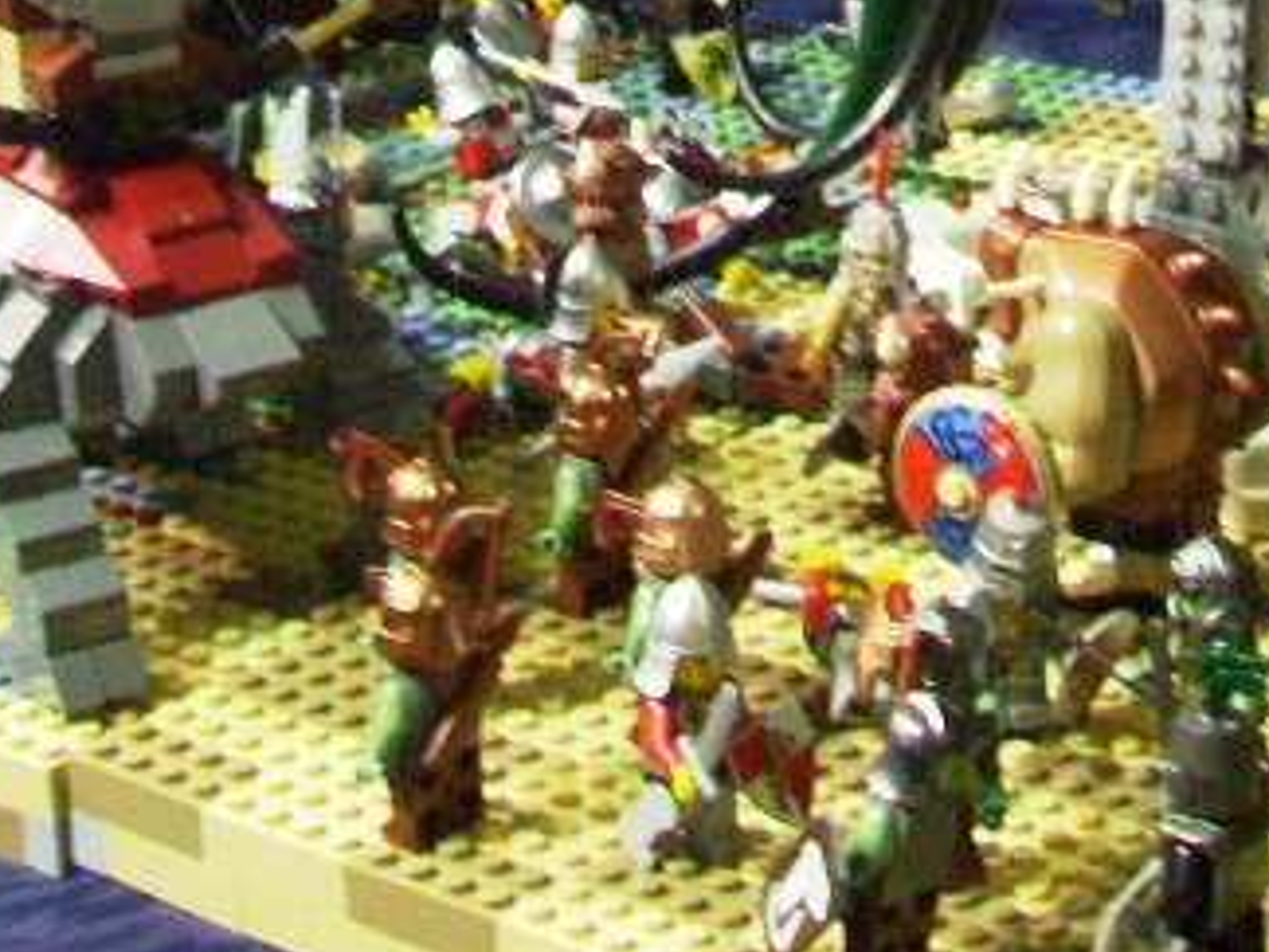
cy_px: -168
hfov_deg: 19.3
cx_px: 1014
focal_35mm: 101
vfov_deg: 14.2
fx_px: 3703
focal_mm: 5.7
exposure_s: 1/8
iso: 160
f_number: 2.9
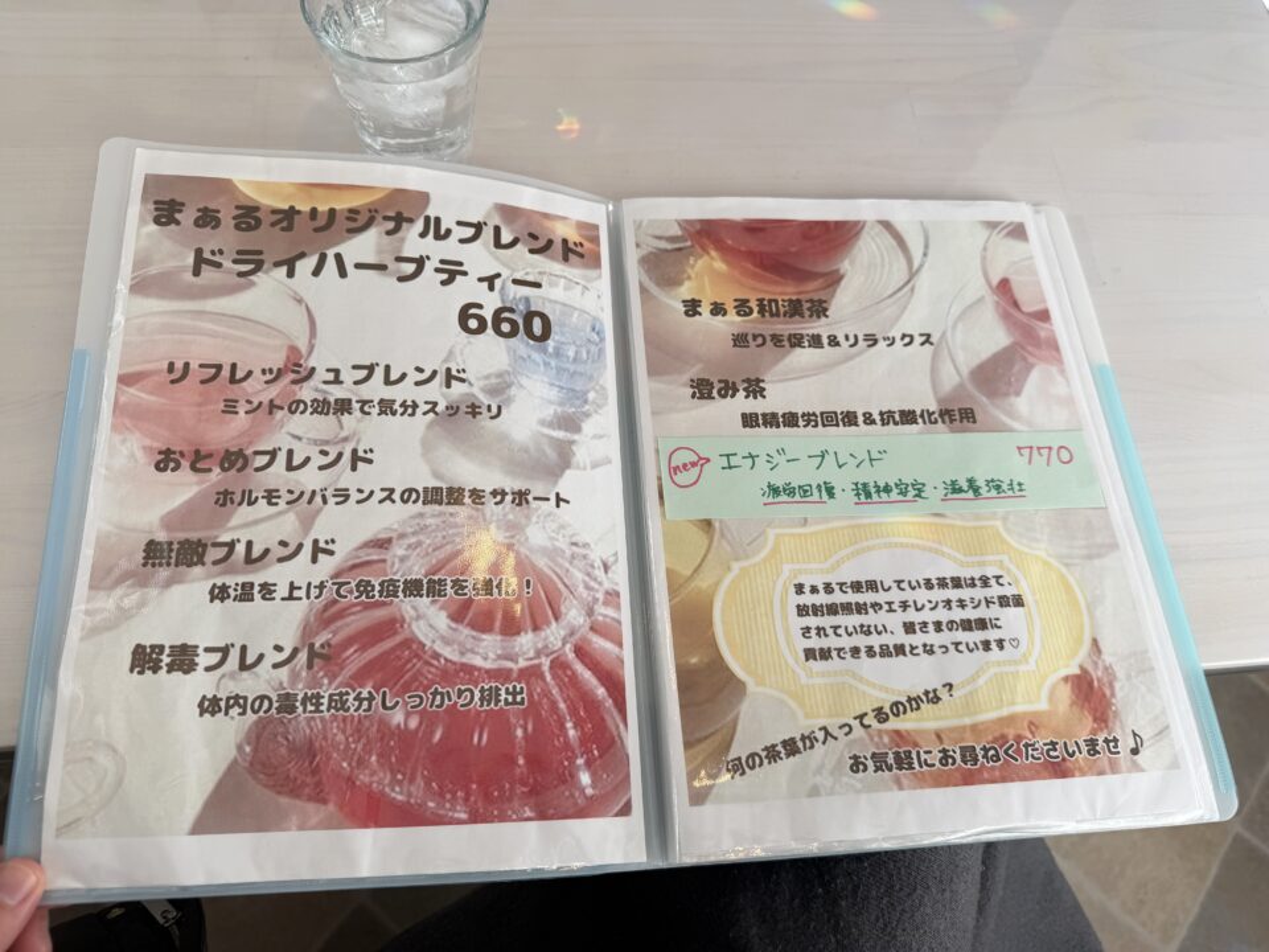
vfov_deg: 56.8
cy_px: 476
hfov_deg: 71.6
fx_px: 880
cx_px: 634
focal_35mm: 24
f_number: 1.78
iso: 80
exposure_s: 1/473
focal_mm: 6.76
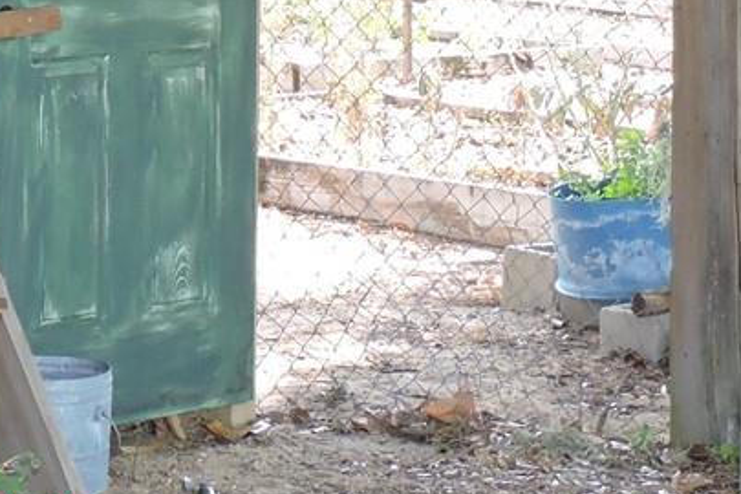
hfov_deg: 10.6
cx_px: 46
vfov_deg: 7.1
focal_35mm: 193
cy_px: -110
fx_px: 3972
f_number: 3.5
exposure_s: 1/320
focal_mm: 8.4
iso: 360
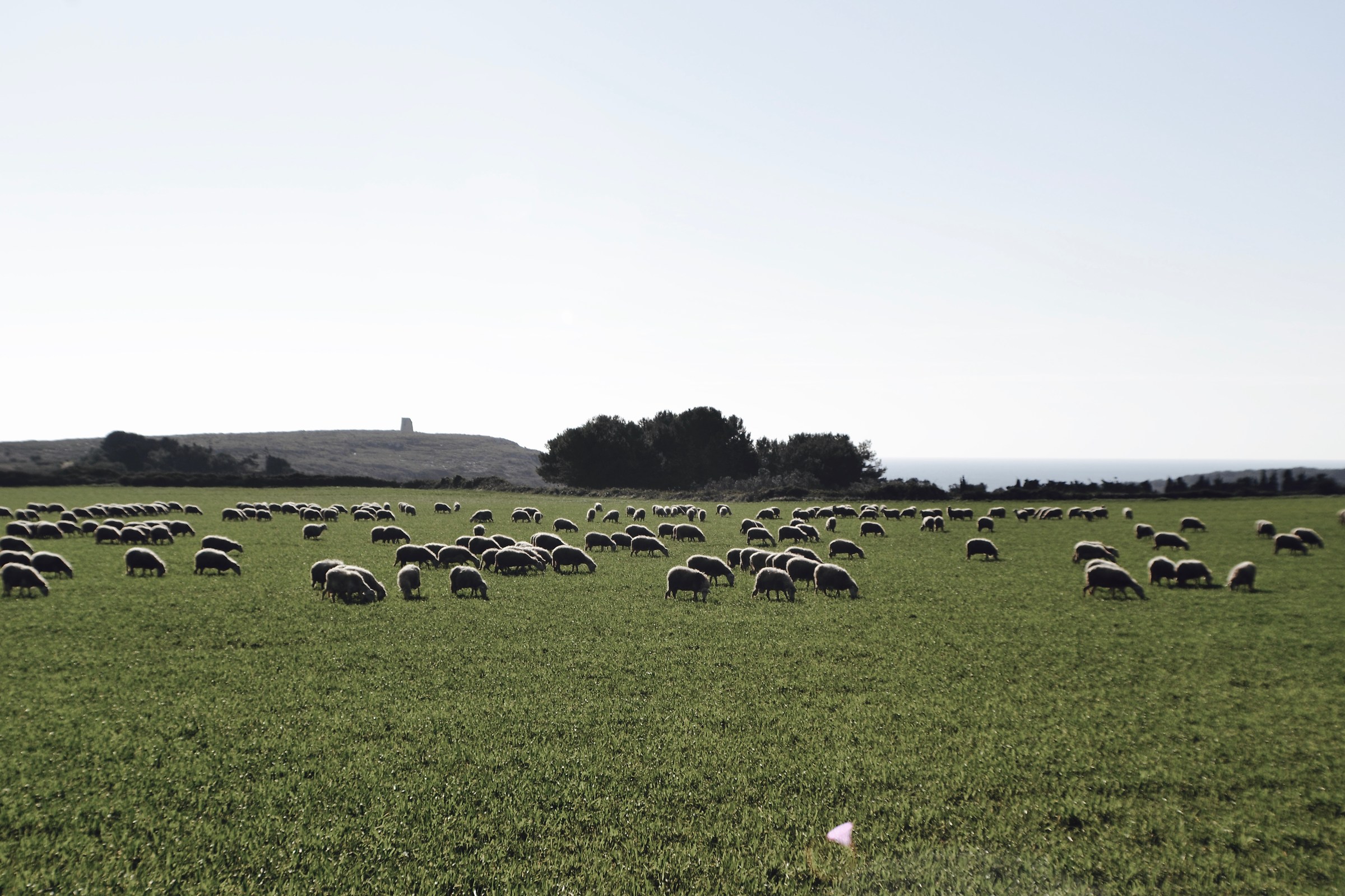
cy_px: 448
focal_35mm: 82
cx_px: 672
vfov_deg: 16.6
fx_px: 3082
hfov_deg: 24.6
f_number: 9
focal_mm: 55
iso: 100
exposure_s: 1/320
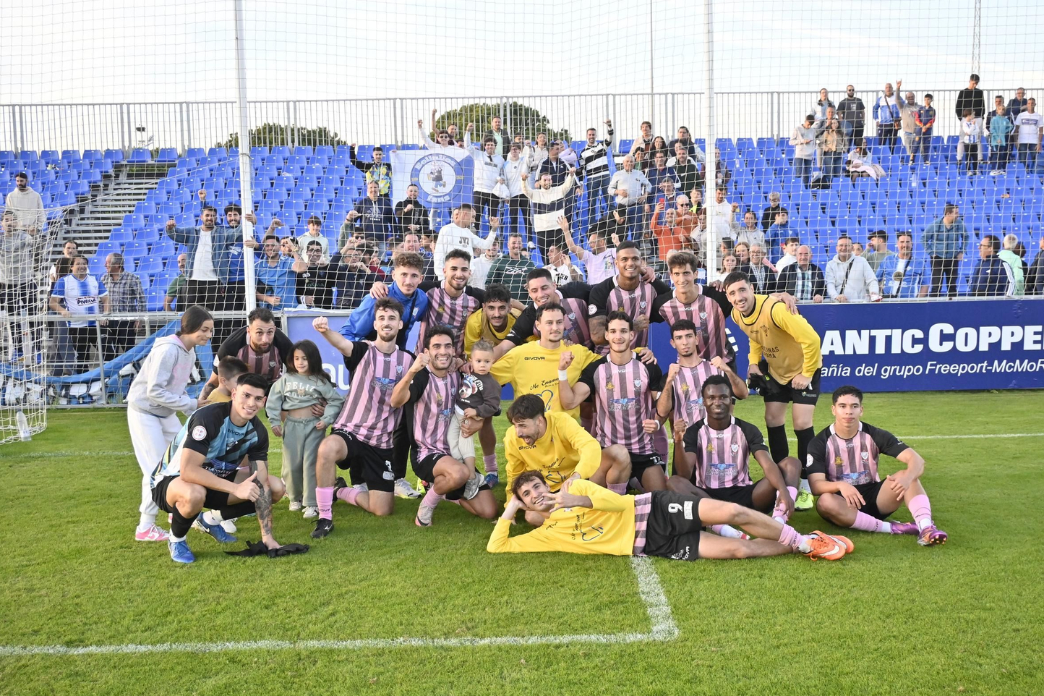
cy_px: 371
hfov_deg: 46.8
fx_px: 1205
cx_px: 549
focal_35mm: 42
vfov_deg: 32.2
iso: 1600
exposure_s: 1/320
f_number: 5
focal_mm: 25
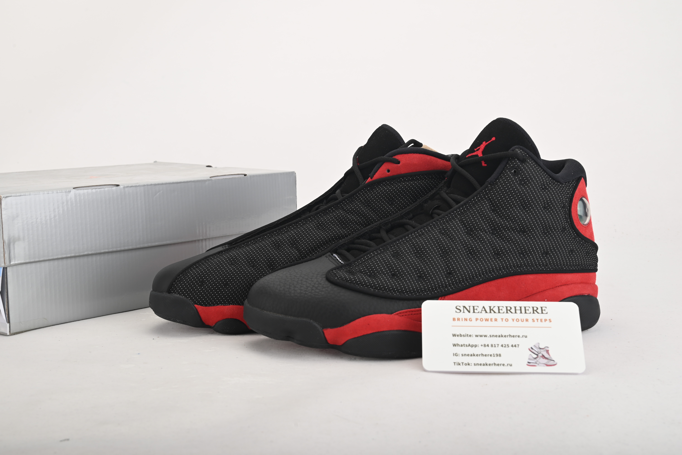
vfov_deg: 27.0
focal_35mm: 50
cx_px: 341
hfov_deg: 39.6
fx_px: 948
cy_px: 228
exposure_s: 1/200
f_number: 13
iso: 100
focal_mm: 50
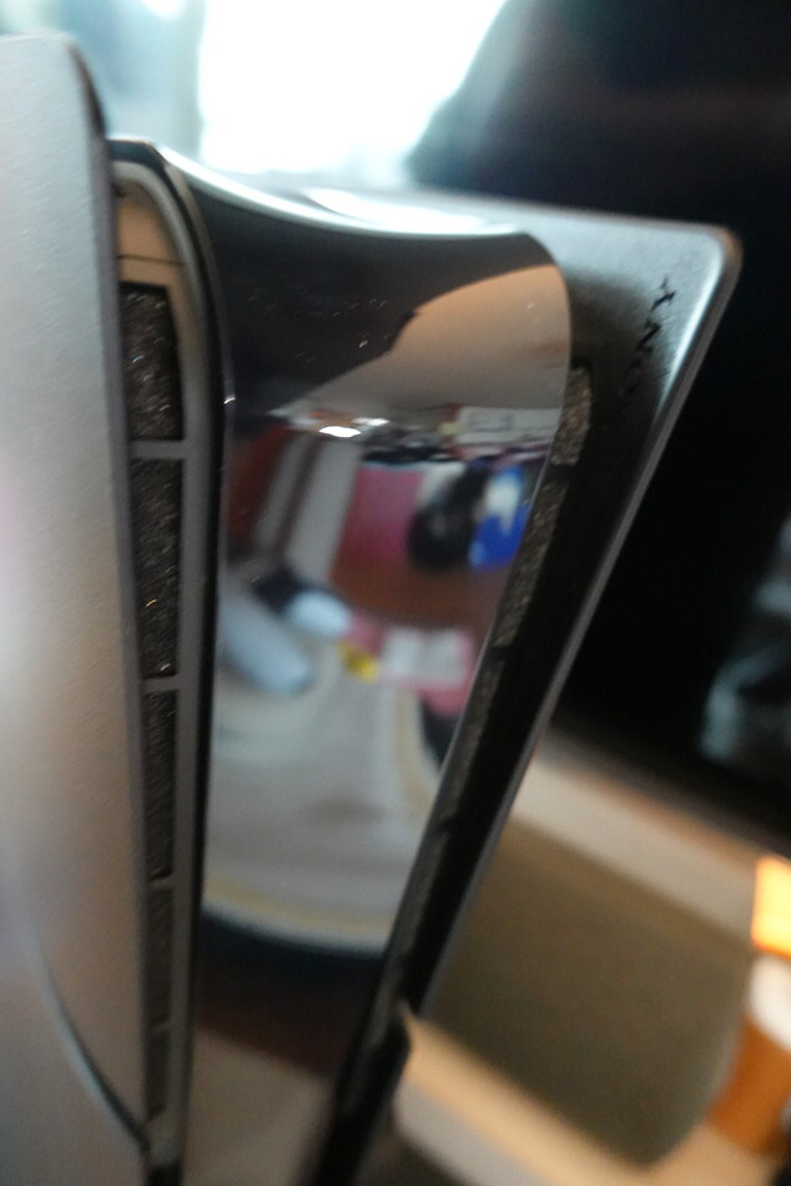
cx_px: 381
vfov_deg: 71.5
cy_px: 587
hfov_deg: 51.3
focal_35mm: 25
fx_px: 823
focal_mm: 9
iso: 3200
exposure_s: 1/10
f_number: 2.8
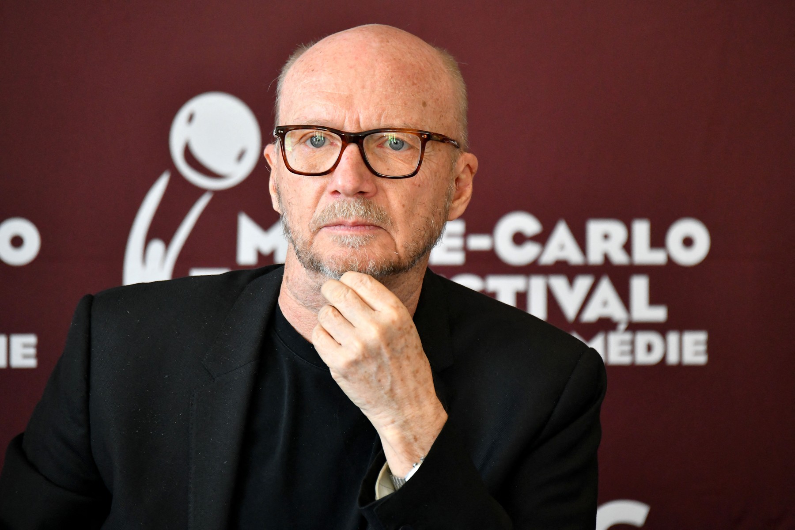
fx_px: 8833
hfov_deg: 5.2
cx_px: 398
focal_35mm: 400
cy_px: 265
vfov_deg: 3.4
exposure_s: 1/200
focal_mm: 400
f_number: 5.6
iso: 2500
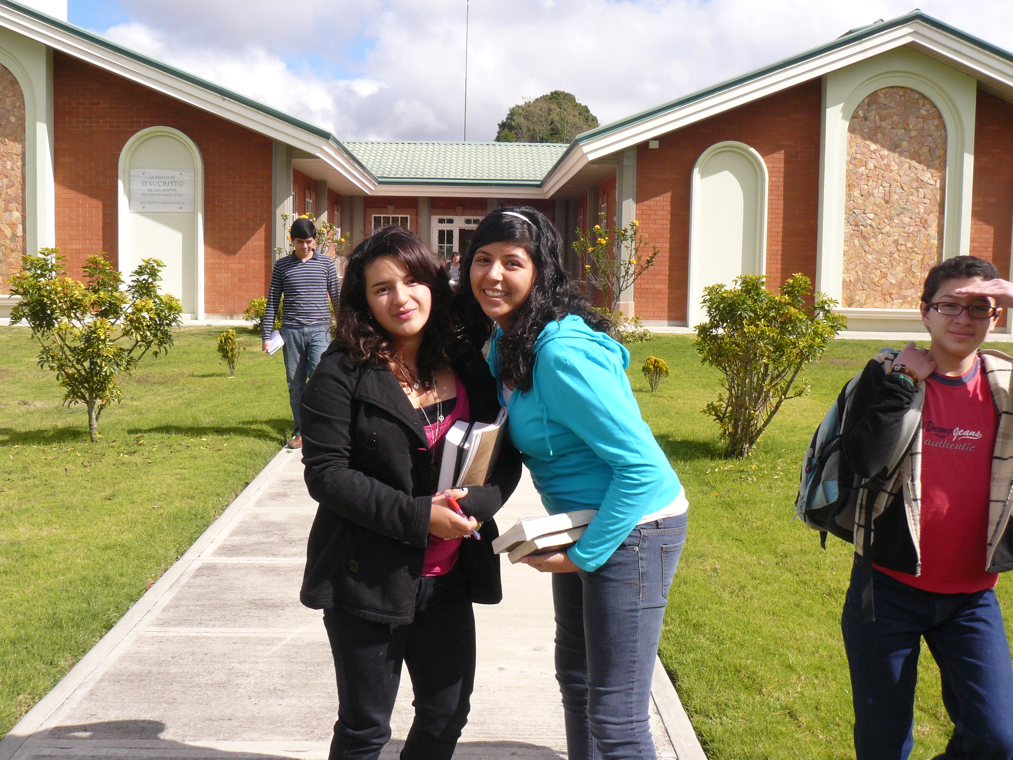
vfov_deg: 39.7
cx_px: 506
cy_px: 380
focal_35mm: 36
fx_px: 1054
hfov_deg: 51.4
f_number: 5.6
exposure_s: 1/320
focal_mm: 6
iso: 100
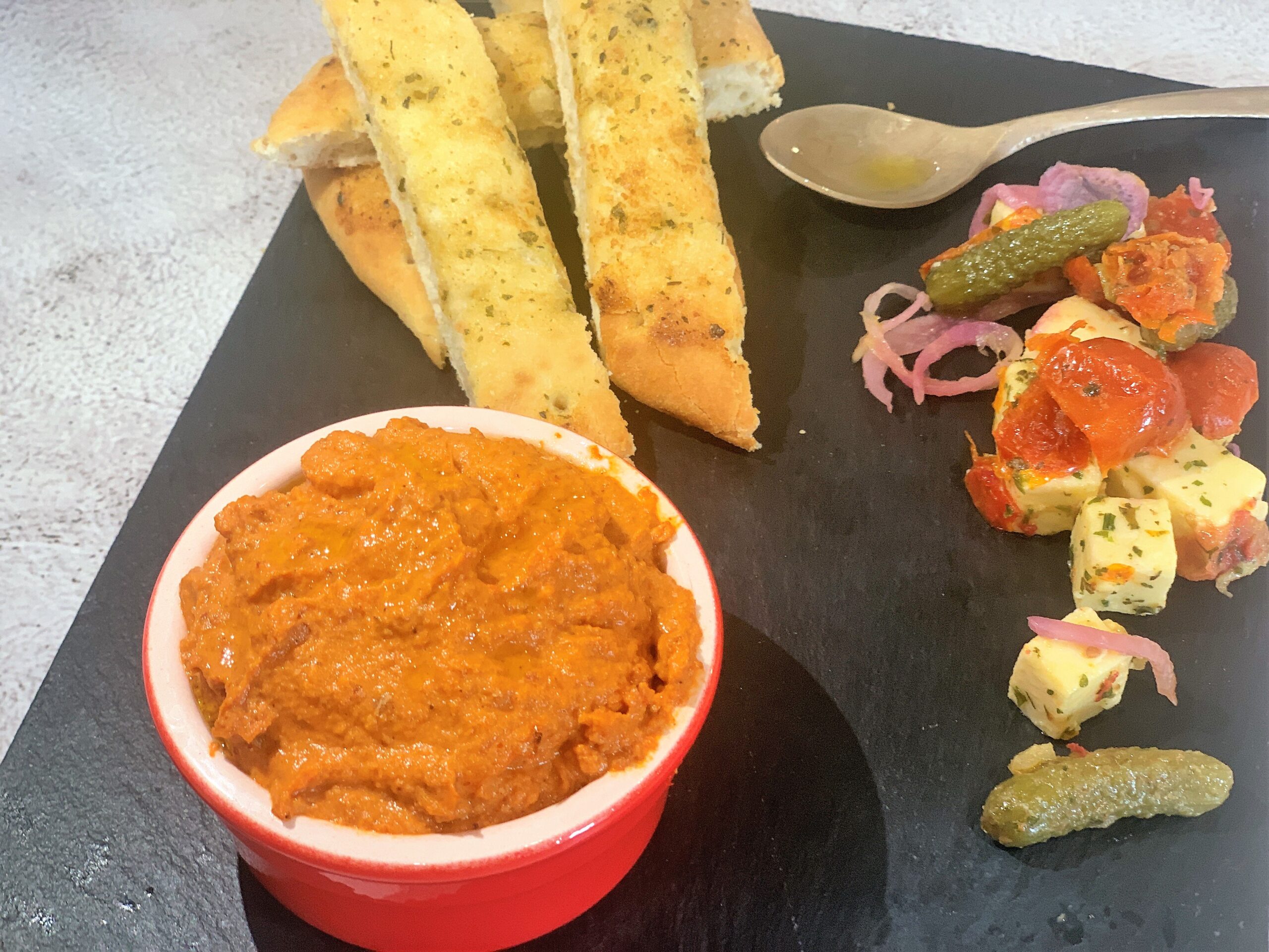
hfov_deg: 36.8
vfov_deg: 28.0
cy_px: 476
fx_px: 1906
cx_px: 634
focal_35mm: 52
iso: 80
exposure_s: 1/50
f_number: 2.4
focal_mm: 6
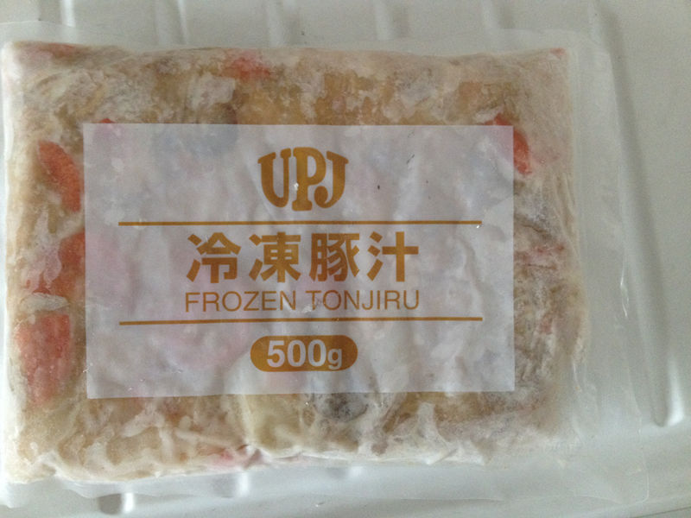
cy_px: 259
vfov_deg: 40.7
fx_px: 699
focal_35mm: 35
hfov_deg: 52.6
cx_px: 346
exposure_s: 1/20
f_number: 2.4
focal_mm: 4.28
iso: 250
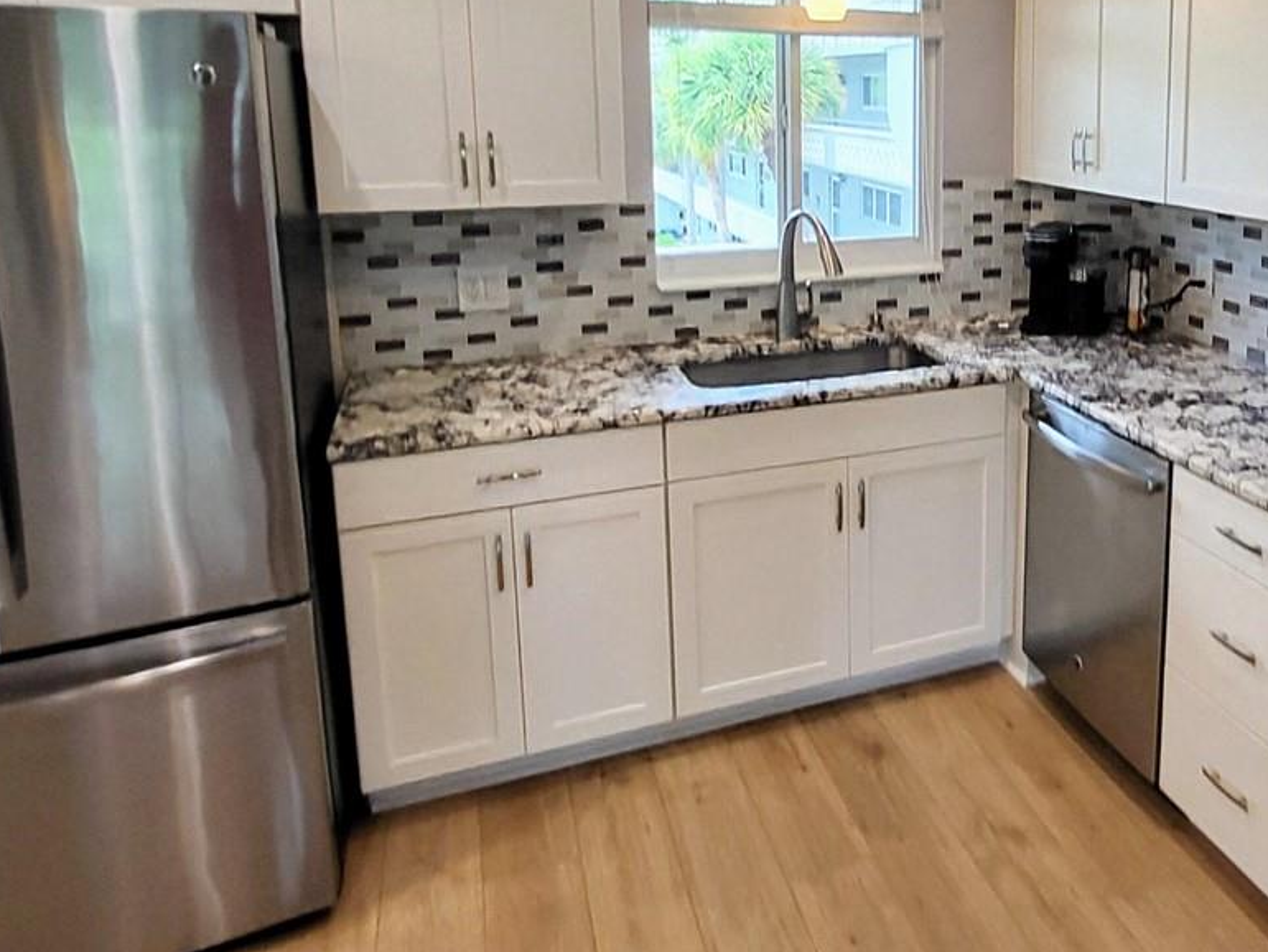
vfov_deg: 49.7
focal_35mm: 27
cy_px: 259
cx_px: 906
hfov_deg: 62.6
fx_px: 989
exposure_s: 1/60
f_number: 2.2
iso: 100
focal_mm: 1.74
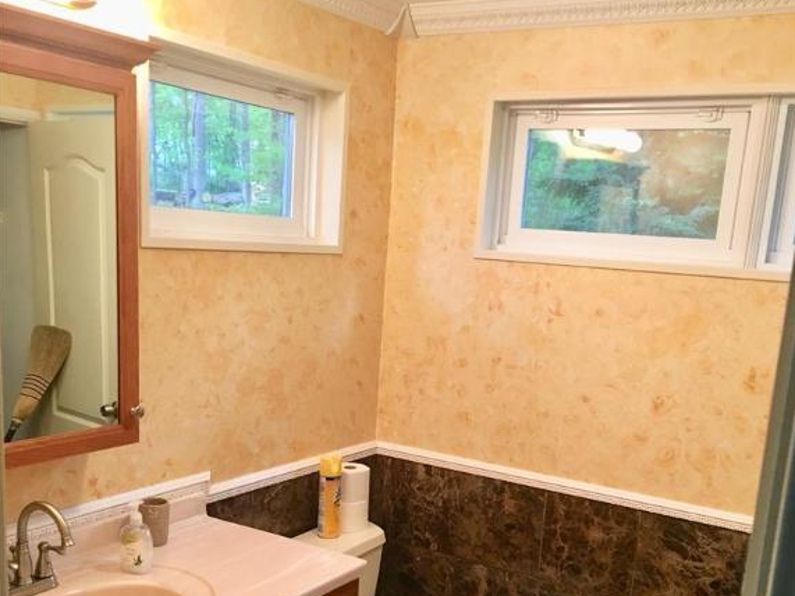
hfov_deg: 47.9
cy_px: 436
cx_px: 398
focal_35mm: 39
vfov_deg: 36.1
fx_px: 895
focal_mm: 4.15
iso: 100
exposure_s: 1/30
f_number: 2.2
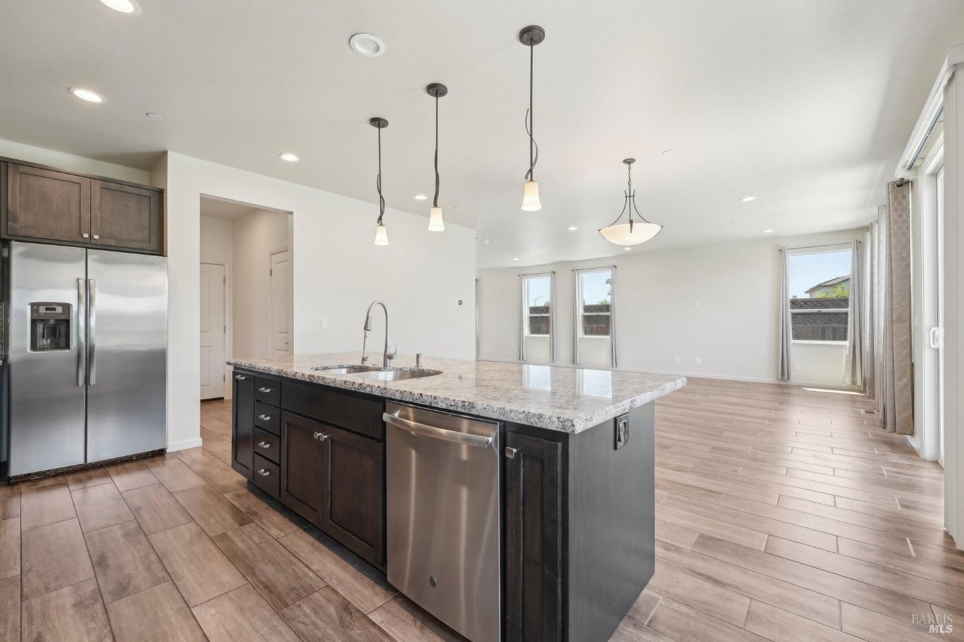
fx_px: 375
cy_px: 321
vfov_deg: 81.2
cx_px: 482
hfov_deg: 104.3
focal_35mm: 14
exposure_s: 1/30
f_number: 8
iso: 320
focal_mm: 14
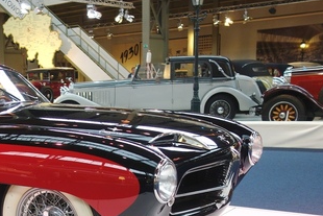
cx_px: 24
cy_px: 196
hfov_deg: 32.5
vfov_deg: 22.8
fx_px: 521
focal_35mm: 58
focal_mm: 11.32
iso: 200
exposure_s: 1/40
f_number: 2.2
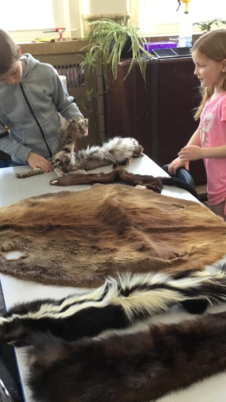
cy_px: 200
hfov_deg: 25.9
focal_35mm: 46
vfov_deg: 44.6
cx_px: 131
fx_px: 490
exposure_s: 1/30
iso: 40
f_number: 2.4
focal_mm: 3.3
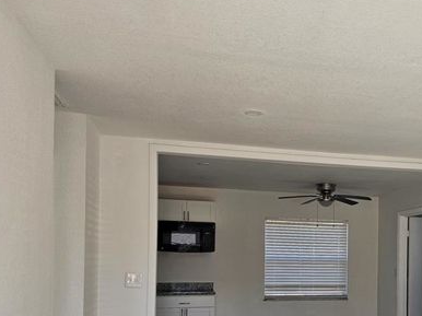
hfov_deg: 42.7
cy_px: 255
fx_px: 512
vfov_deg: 33.3
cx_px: 341
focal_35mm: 42
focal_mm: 6.3
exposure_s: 1/207
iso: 50
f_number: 1.7
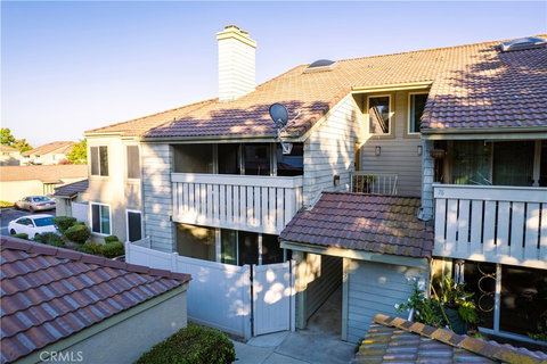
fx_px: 334
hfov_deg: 78.6
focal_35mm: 22
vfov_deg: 57.2
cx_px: 274
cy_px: 182
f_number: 2.8
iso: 100
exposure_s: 1/730
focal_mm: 8.38
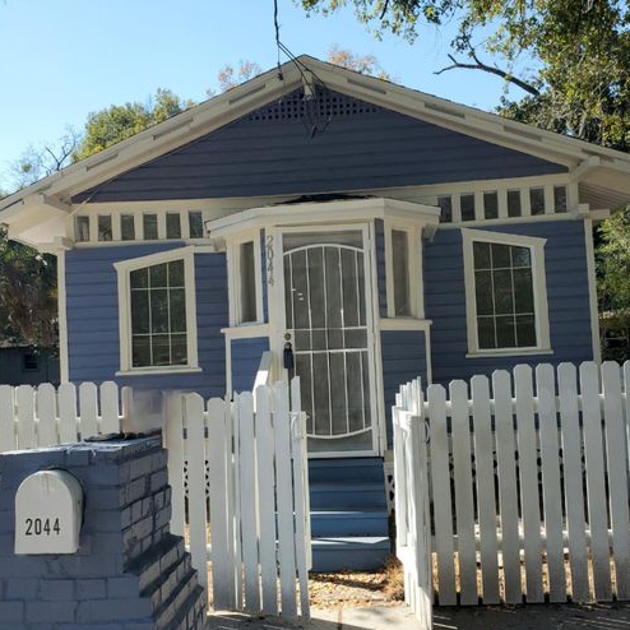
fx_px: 638
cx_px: 315
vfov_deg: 52.5
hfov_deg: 52.5
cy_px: 335
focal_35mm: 31
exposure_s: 1/909
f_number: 2.4
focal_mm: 4.3
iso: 50
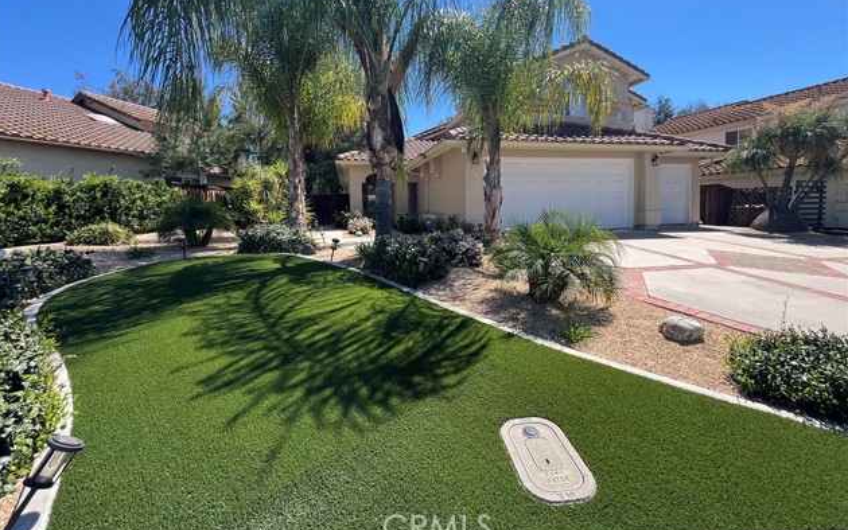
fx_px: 324
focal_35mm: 14
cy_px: 223
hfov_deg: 105.3
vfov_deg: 78.1
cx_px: 419
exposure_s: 1/622
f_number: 1.8
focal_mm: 1.57
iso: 32
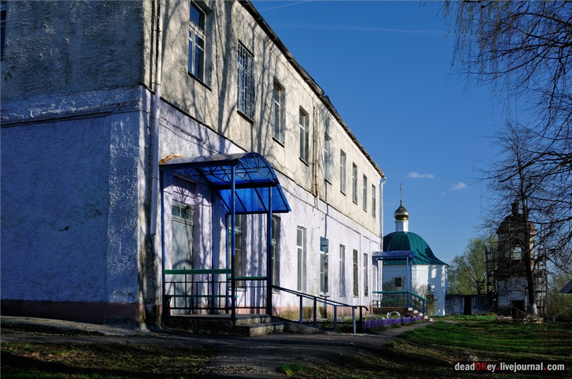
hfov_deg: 53.2
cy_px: 190
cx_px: 286
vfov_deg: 36.8
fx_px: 571
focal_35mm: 36
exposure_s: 1/640
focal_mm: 24
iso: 200
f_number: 8
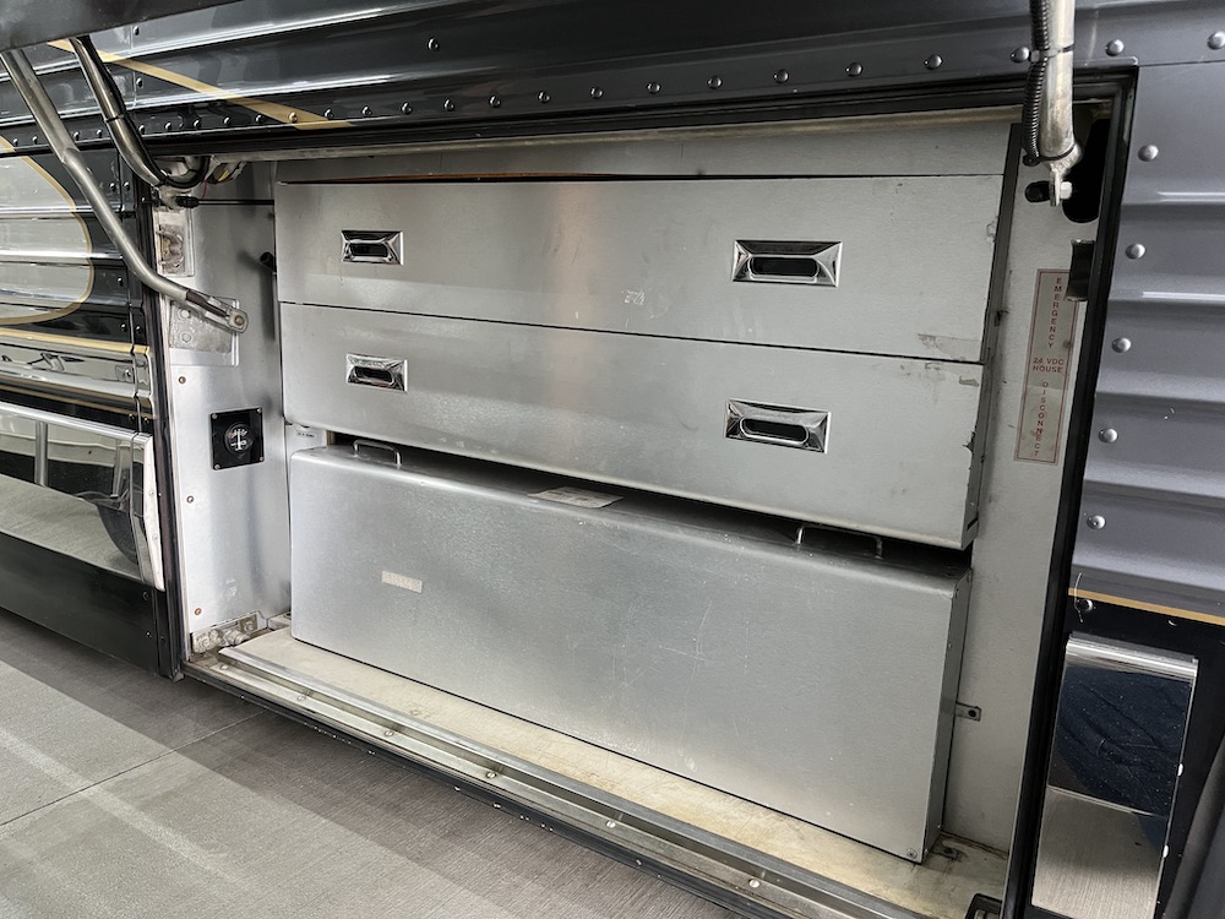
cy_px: 460
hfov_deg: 67.3
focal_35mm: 26
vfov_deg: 53.1
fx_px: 920
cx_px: 612
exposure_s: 1/60
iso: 320
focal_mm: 5.1
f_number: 1.6
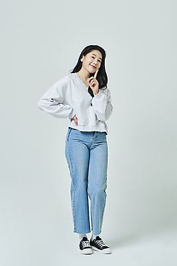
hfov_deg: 19.5
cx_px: 88
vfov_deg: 28.8
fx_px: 516
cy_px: 133
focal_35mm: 70
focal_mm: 70
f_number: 11
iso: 100
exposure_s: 1/125
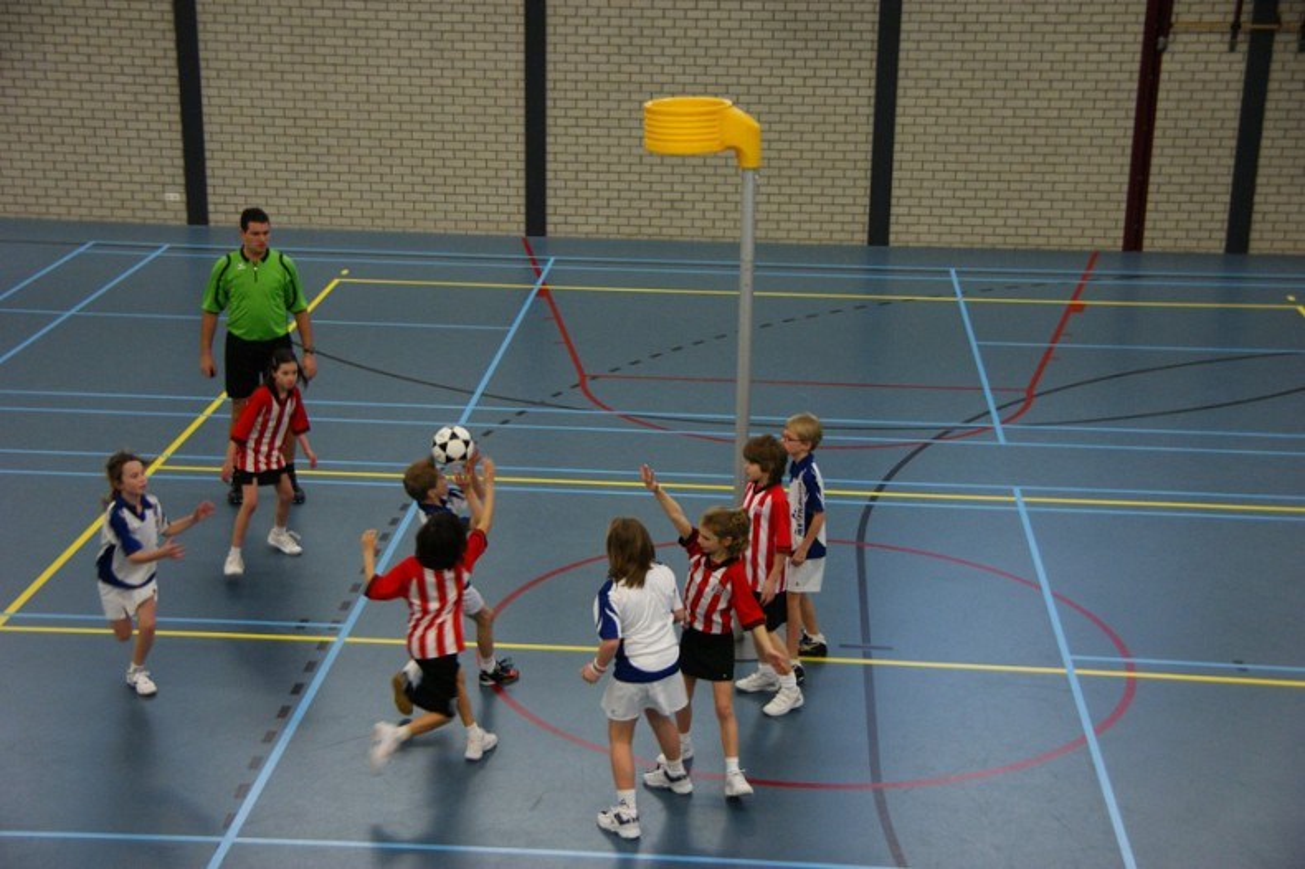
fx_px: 1902
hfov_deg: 37.9
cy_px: 434
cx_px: 652
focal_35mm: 52
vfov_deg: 25.7
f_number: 5
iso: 800
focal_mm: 35
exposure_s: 1/100
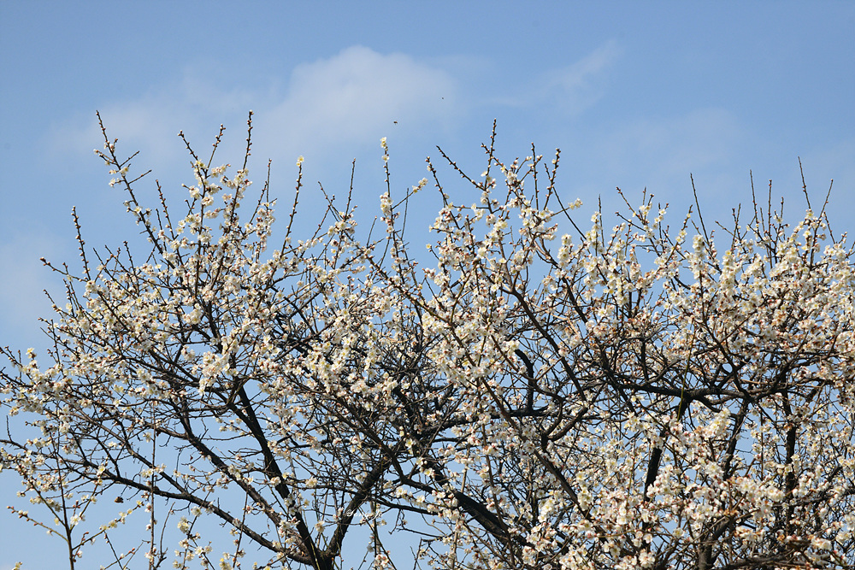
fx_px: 2019
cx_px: 428
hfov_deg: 23.9
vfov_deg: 16.1
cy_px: 285
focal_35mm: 85
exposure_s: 1/3200
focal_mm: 85
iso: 1000
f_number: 10
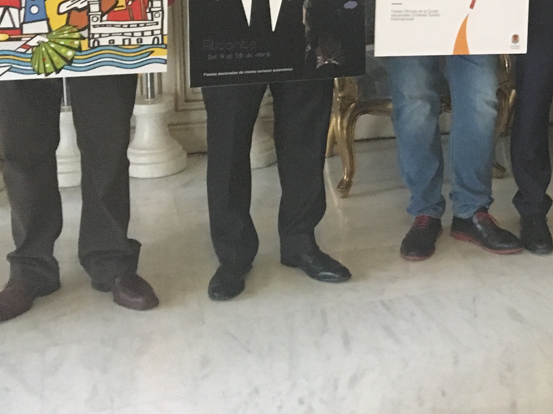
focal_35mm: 80
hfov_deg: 23.0
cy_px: 2
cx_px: 604
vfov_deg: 18.0
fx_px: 1278
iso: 250
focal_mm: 4.15
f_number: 2.2
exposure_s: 1/25
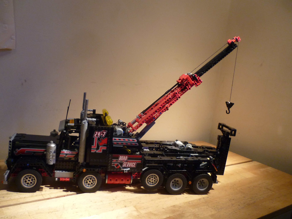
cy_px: 110
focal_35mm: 33
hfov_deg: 55.4
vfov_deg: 42.9
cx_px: 146
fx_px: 278
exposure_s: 1/30
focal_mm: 5.5
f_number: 2.8
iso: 250
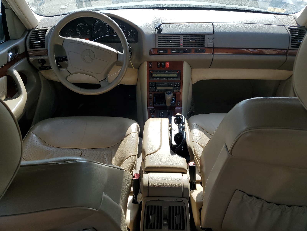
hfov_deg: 67.3
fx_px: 231
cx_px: 154
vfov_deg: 53.1
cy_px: 116
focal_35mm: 26
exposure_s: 1/1250
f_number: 1.5
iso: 50
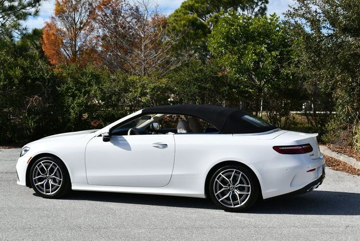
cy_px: 120
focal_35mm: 60
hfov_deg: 33.4
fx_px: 601
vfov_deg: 22.7
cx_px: 180
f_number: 9
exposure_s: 1/320
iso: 100
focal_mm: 30
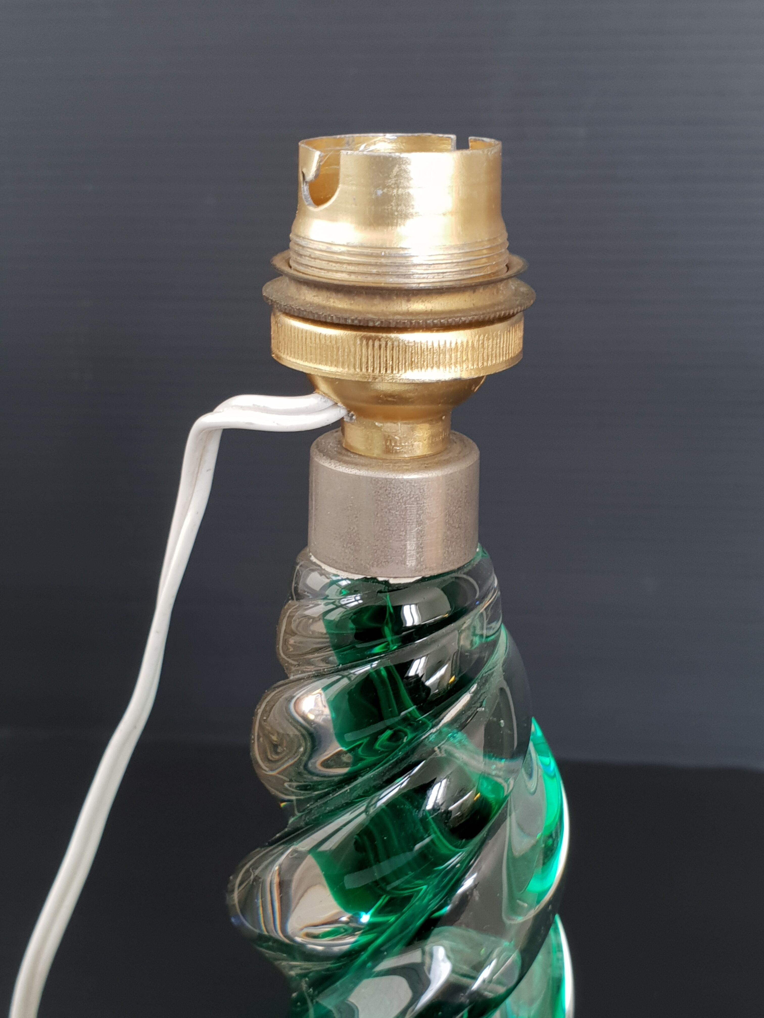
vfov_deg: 67.3
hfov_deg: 53.1
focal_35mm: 26
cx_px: 382
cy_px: 509
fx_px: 765
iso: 64
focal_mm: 4.3
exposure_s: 1/50
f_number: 2.4
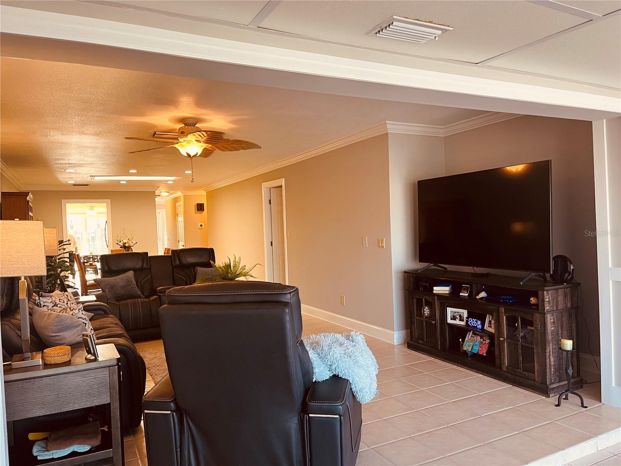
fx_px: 466
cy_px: 233
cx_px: 310
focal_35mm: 26
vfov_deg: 53.1
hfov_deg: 67.3
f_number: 1.6
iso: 100
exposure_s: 1/60
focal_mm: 5.1
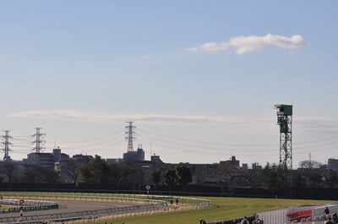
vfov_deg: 8.1
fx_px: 1574
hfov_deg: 12.3
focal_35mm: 168
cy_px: 112
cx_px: 169
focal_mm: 112
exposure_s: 1/640
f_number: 13
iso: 320
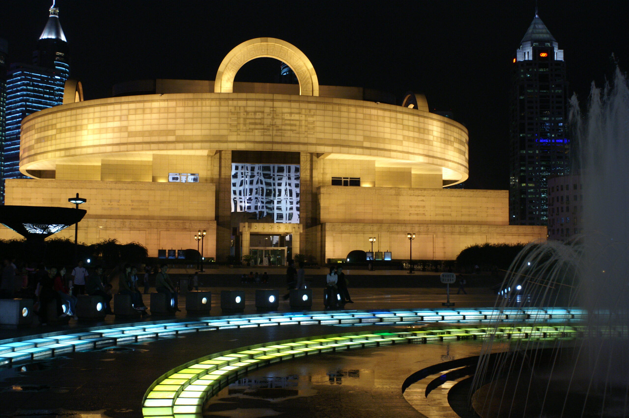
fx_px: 733
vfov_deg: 31.8
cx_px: 314
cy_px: 209
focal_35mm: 42
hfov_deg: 46.4
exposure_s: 1/15
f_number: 5
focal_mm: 28
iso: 400
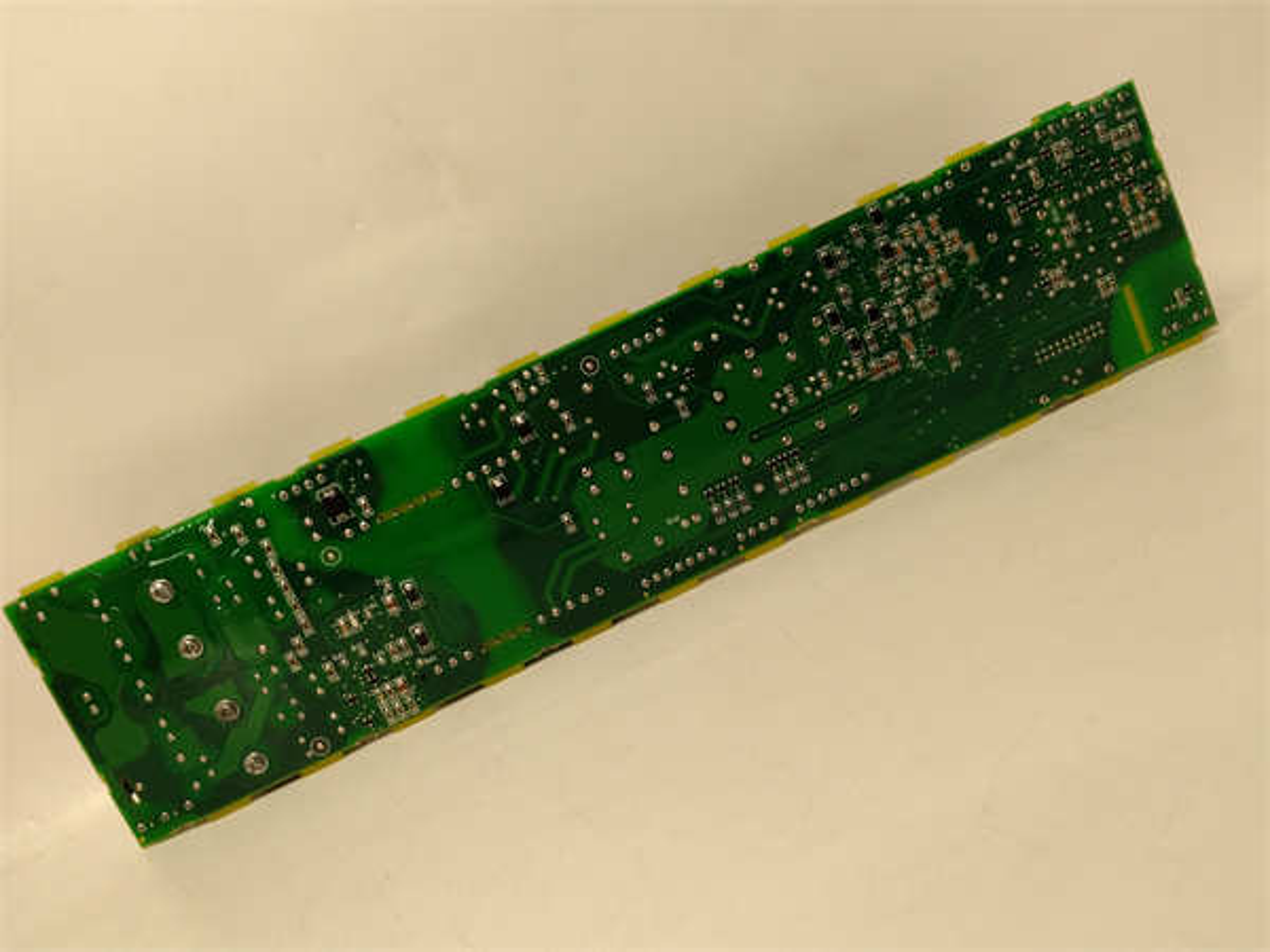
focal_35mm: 27
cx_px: 635
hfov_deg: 65.3
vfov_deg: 51.4
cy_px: 476
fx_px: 991
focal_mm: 3.79
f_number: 2
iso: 218
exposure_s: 1/33
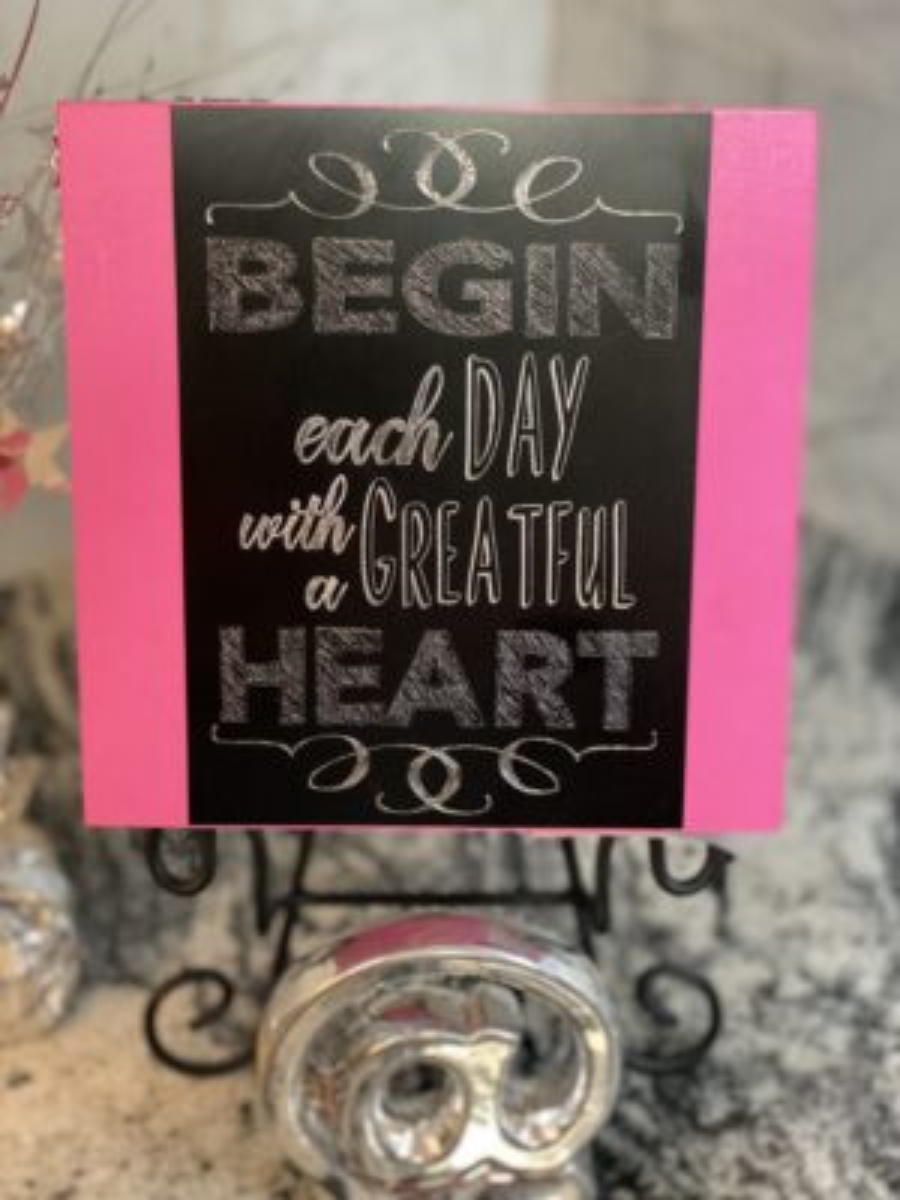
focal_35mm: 52
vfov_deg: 36.8
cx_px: 450
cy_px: 600
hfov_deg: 28.0
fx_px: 1803
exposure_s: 1/22
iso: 500
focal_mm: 6
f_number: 2
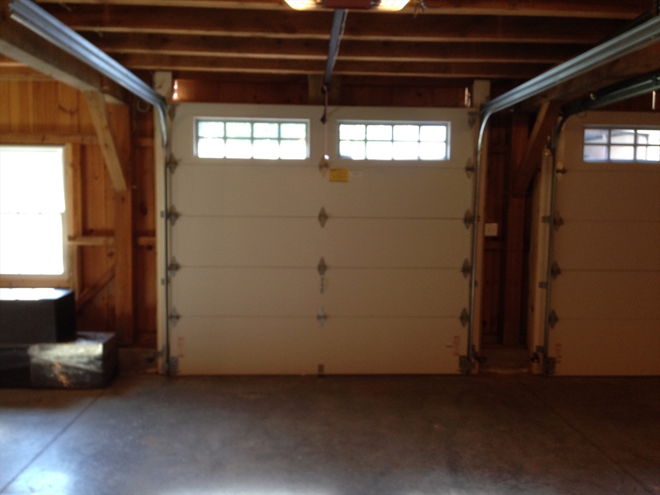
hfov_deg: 55.4
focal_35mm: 33
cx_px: 330
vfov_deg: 42.9
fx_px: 629
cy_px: 248
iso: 100
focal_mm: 4.12
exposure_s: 1/20
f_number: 2.4
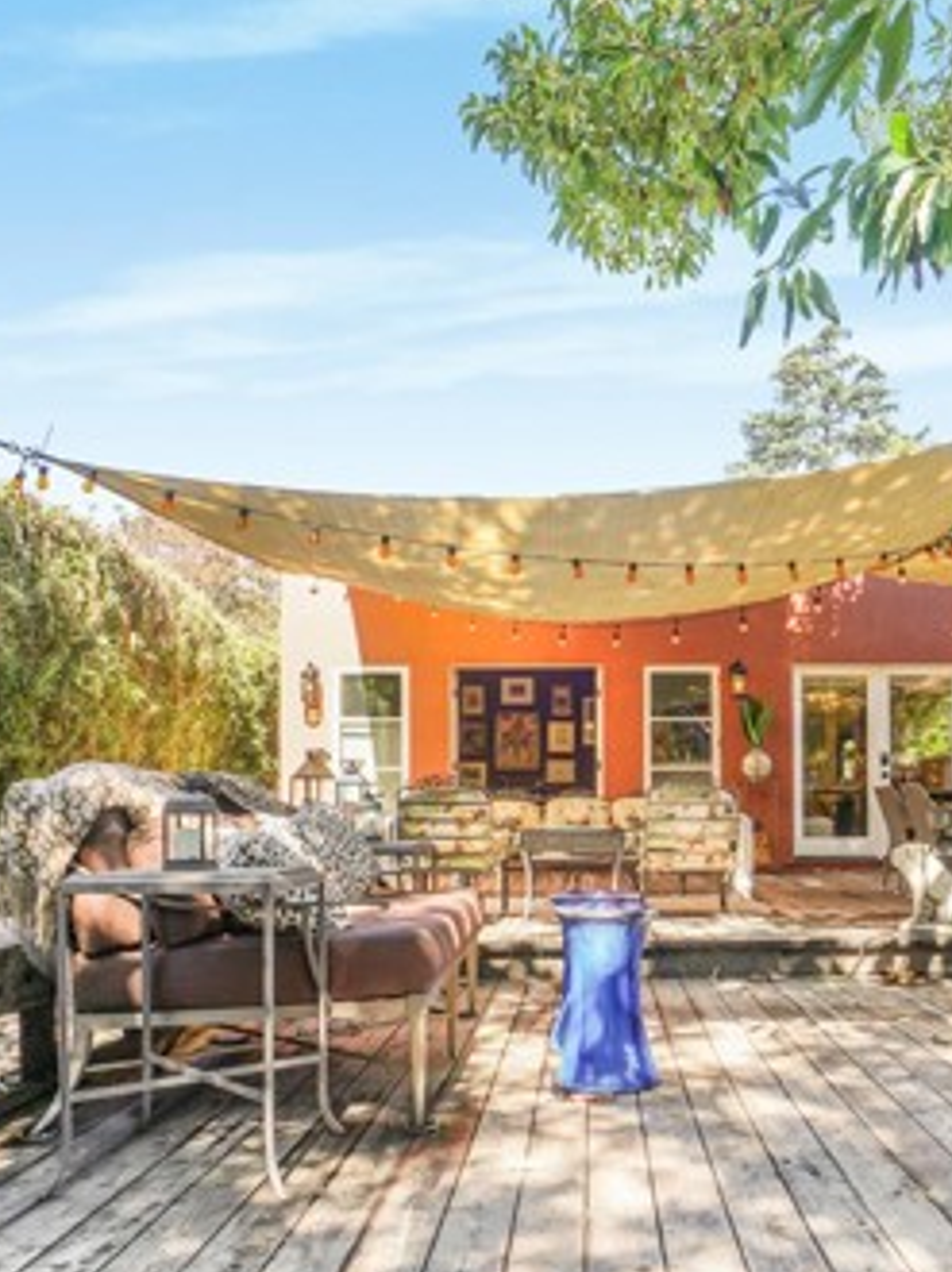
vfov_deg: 62.6
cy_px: 792
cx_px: 624
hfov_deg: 48.9
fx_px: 1028
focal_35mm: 28
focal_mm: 10
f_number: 8
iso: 100
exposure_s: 1/40
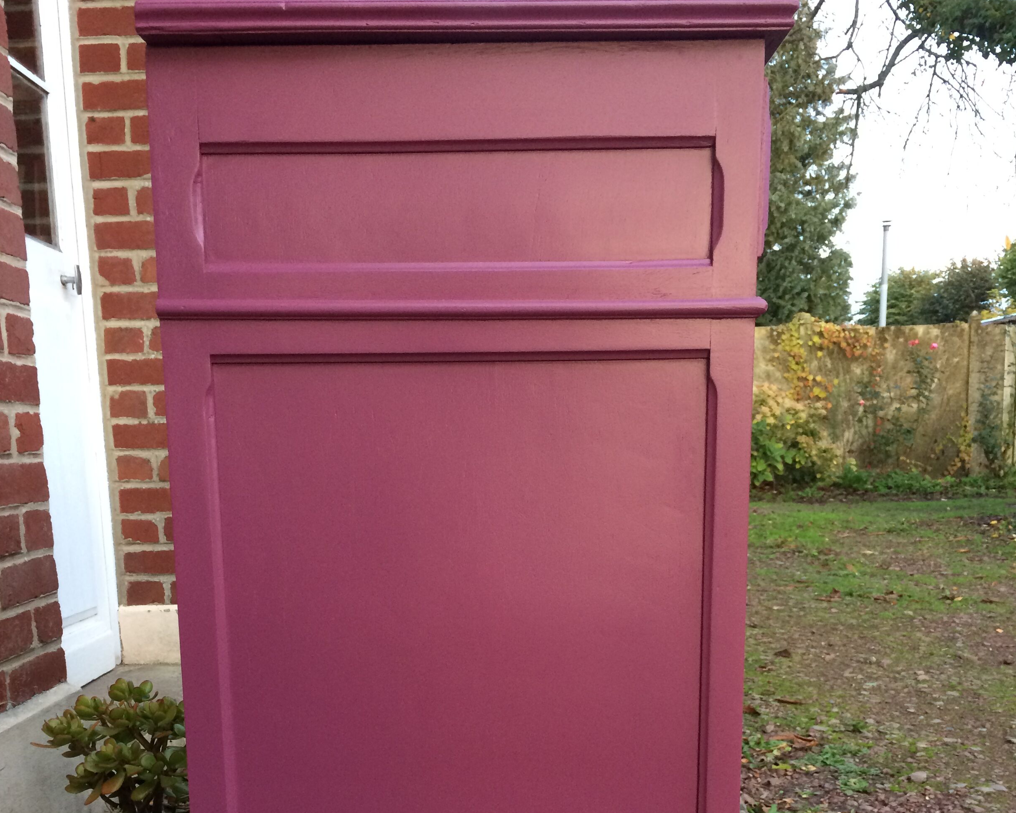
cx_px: 508
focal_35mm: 38
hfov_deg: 47.9
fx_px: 1143
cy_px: 637
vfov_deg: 37.9
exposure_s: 1/33
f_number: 2.2
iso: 160
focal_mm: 4.15
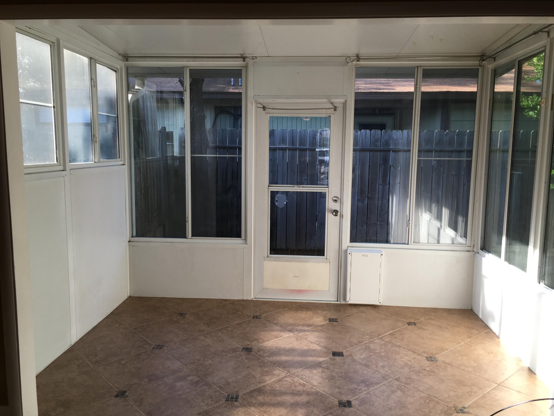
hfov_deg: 61.7
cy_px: 208
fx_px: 464
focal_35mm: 29
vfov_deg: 48.2
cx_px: 277
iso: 25
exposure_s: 1/120
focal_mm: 4.15
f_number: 2.2
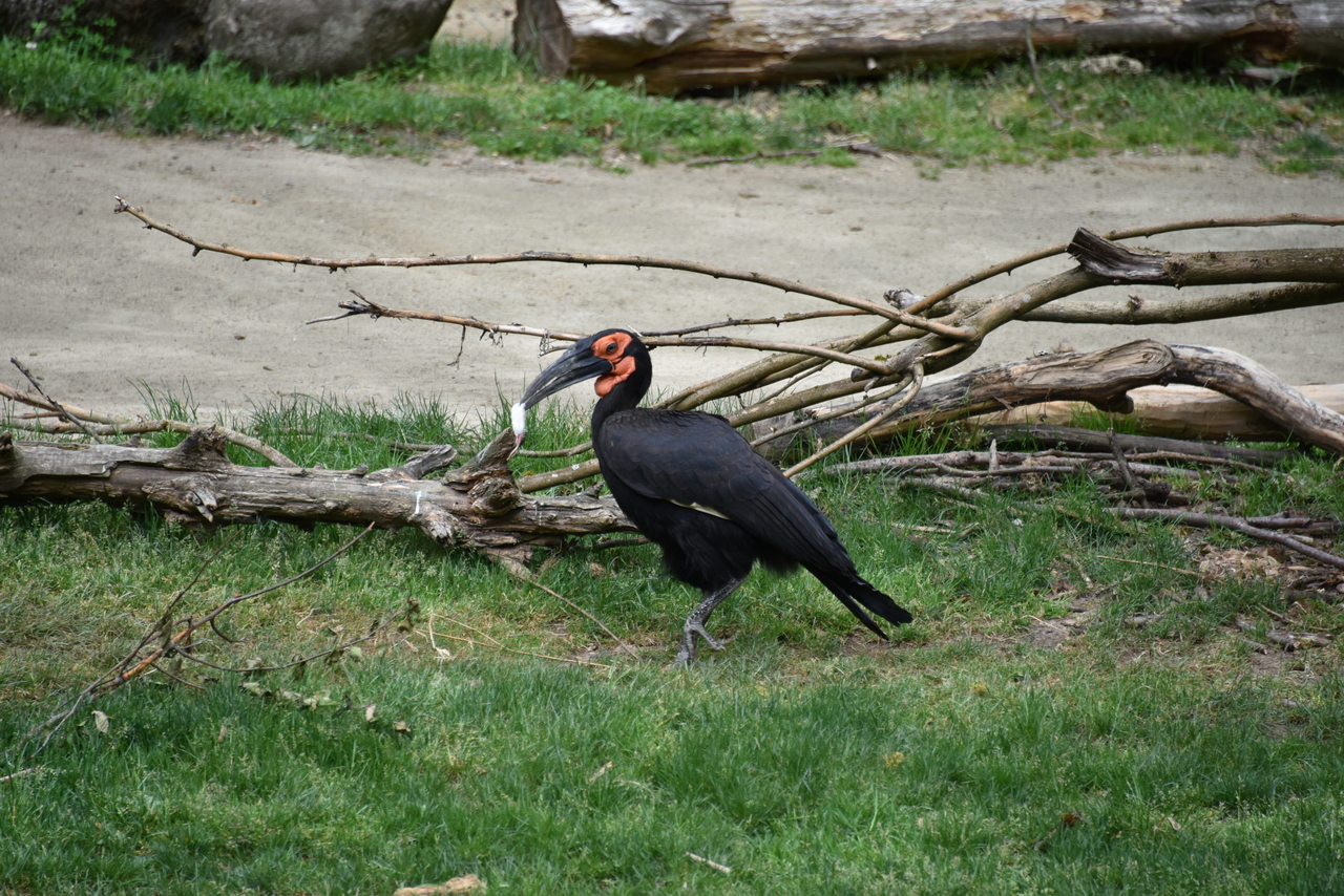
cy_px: 448
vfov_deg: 4.6
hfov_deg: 6.9
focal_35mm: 300
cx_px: 672
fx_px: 11202
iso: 560
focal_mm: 300
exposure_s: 1/640
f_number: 5.6
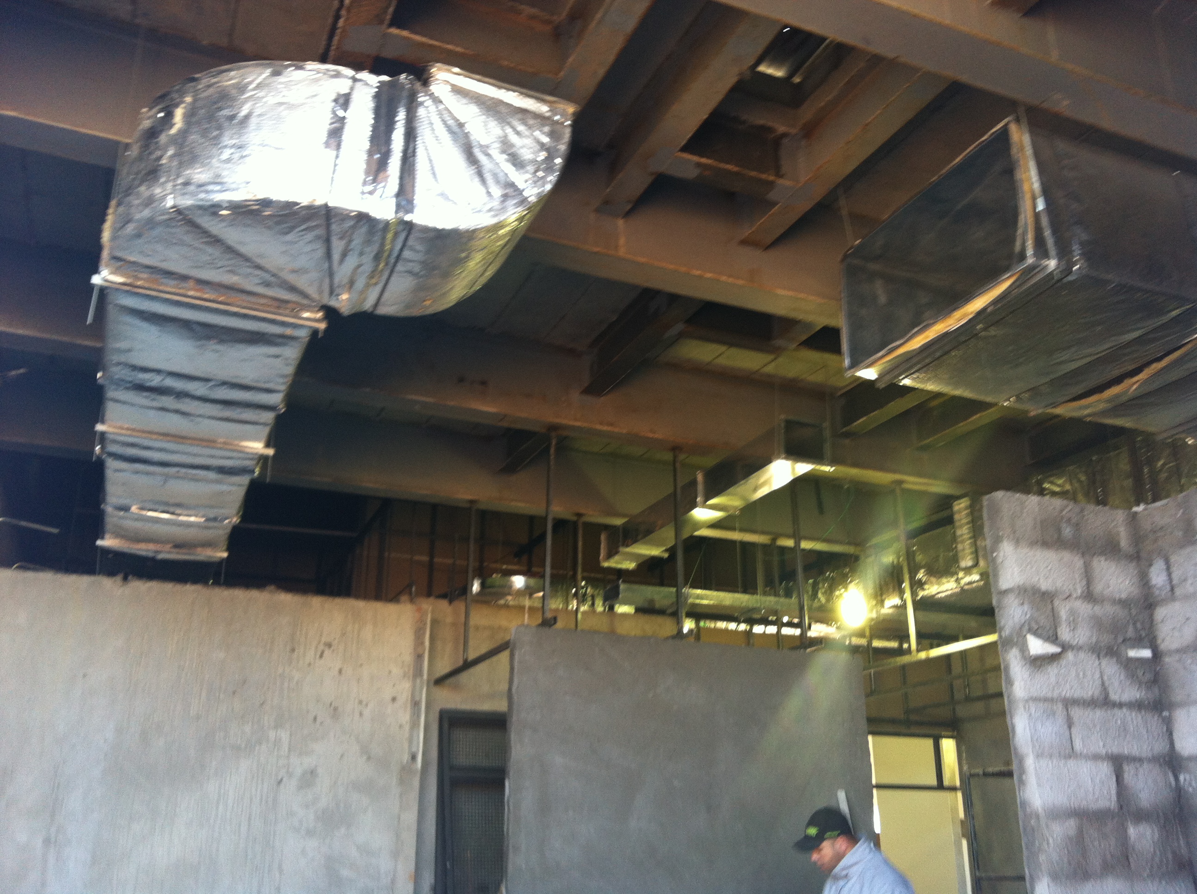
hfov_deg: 52.7
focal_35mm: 35
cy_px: 447
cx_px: 598
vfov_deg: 40.6
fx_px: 1208
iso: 80
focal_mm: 3.85
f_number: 2.8
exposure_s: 1/30
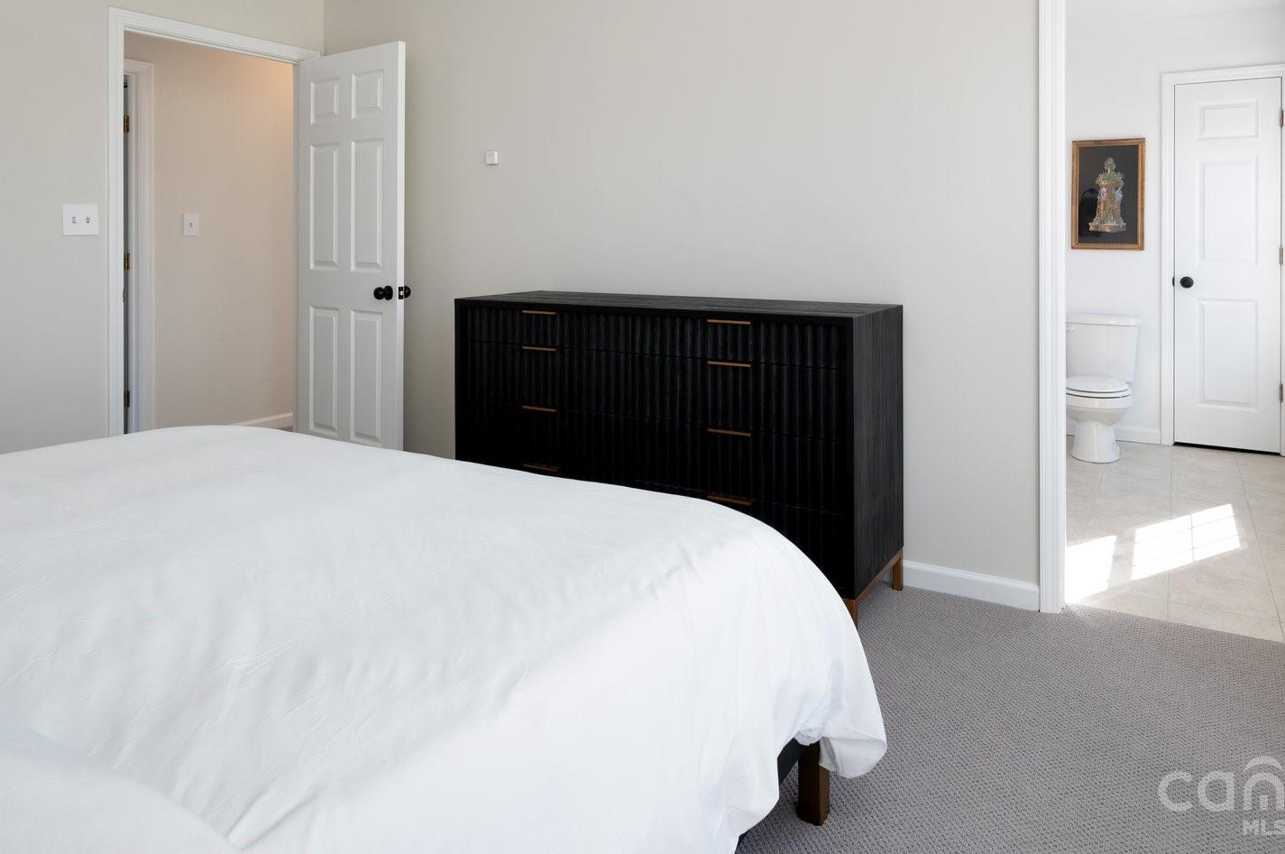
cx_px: 745
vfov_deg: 53.4
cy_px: 256
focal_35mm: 23
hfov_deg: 75.6
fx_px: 820
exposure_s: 1/80
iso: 250
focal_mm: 16
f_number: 8
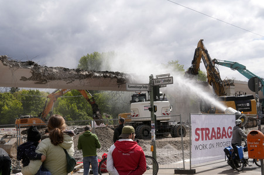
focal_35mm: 45
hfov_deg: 43.6
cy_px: 88
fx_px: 330
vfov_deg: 29.8
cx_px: 132
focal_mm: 30
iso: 100
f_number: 6.3
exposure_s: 1/640
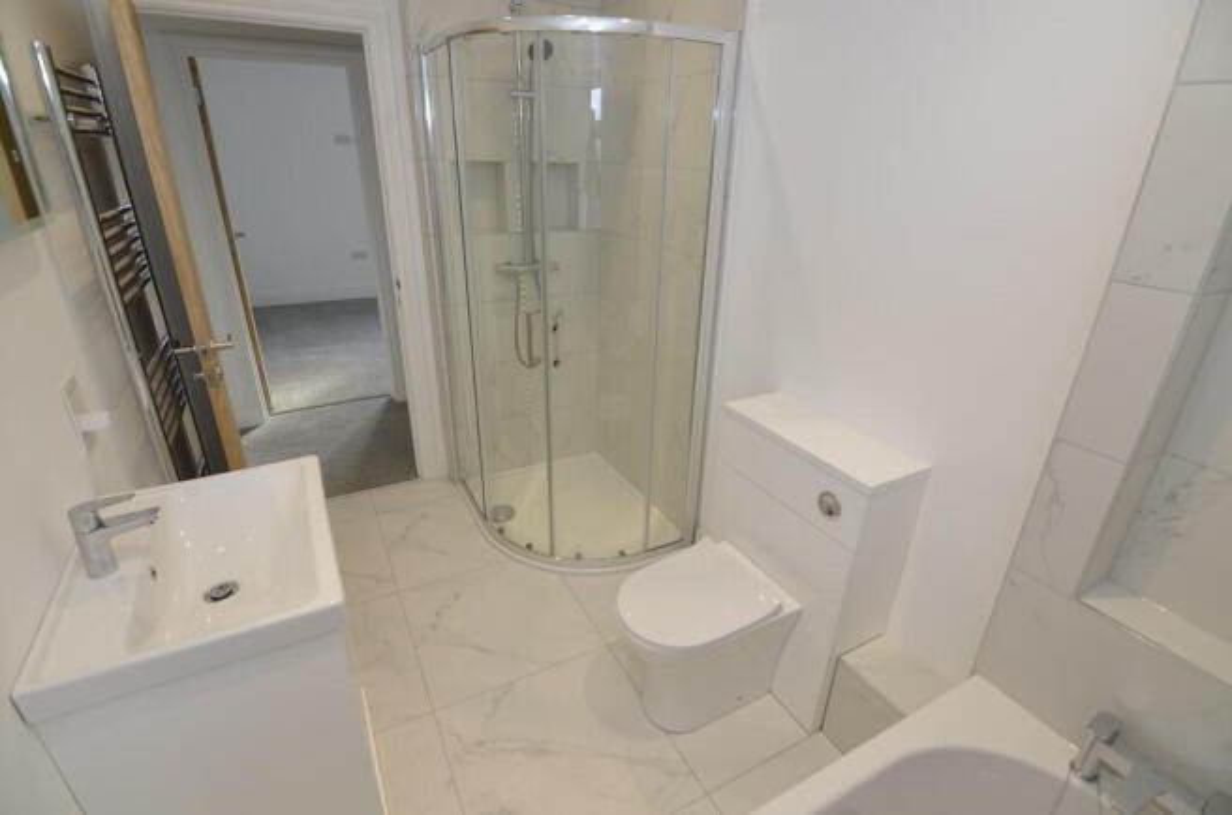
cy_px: 408
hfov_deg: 95.1
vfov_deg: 71.8
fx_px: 563
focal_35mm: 16
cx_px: 616
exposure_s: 1/60
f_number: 4
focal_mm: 11
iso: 250
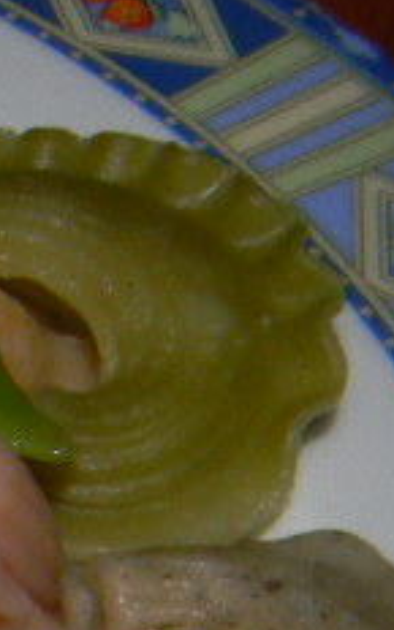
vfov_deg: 15.0
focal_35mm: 131
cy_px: 883
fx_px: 2251
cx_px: -880
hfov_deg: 8.2
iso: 200
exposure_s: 1/26
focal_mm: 5
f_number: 7
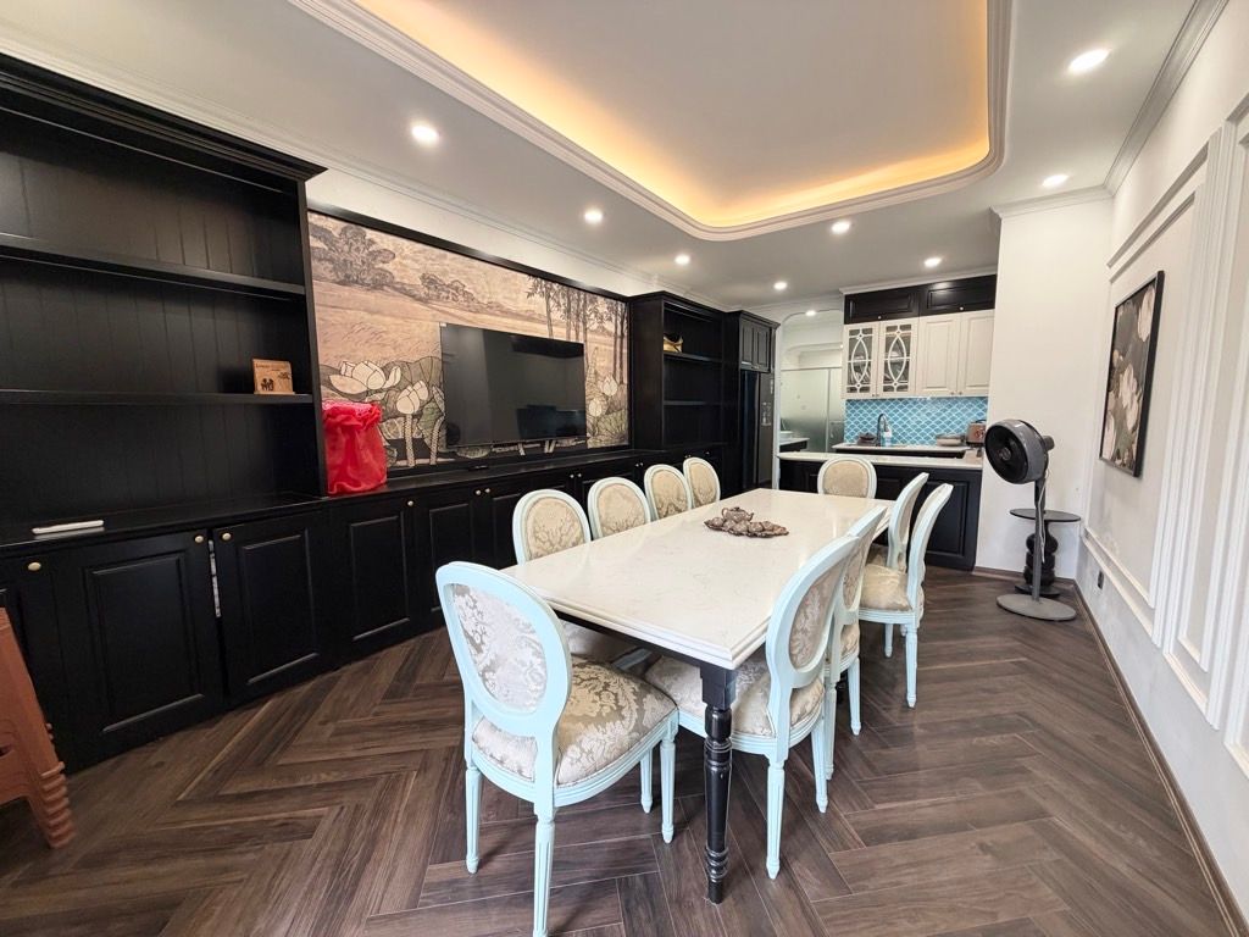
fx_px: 505
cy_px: 468
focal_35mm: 14
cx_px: 624
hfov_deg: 102.1
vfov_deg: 85.7
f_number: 2.2
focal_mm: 2.22
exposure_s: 1/100
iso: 200
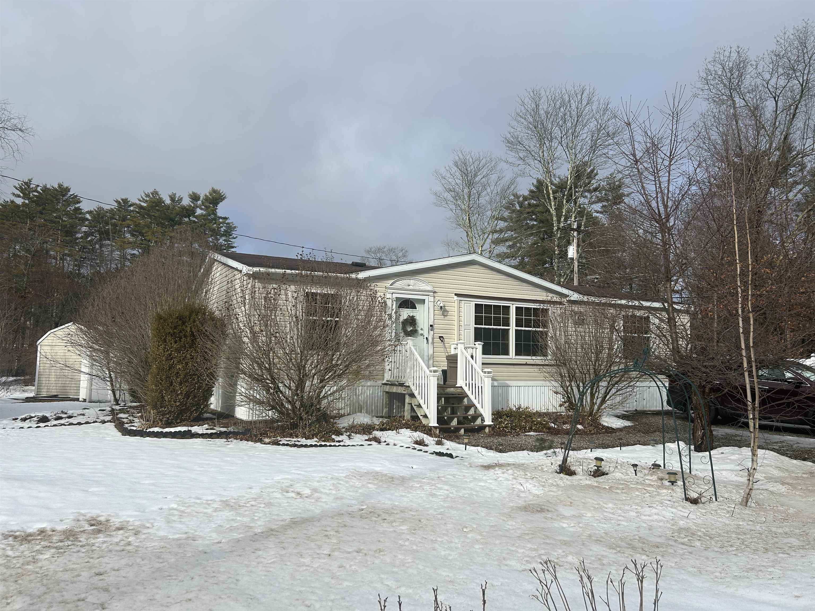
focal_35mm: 26
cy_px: 306
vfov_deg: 53.1
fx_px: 612
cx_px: 408
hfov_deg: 67.3
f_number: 1.5
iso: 50
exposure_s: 1/5319
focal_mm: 5.7
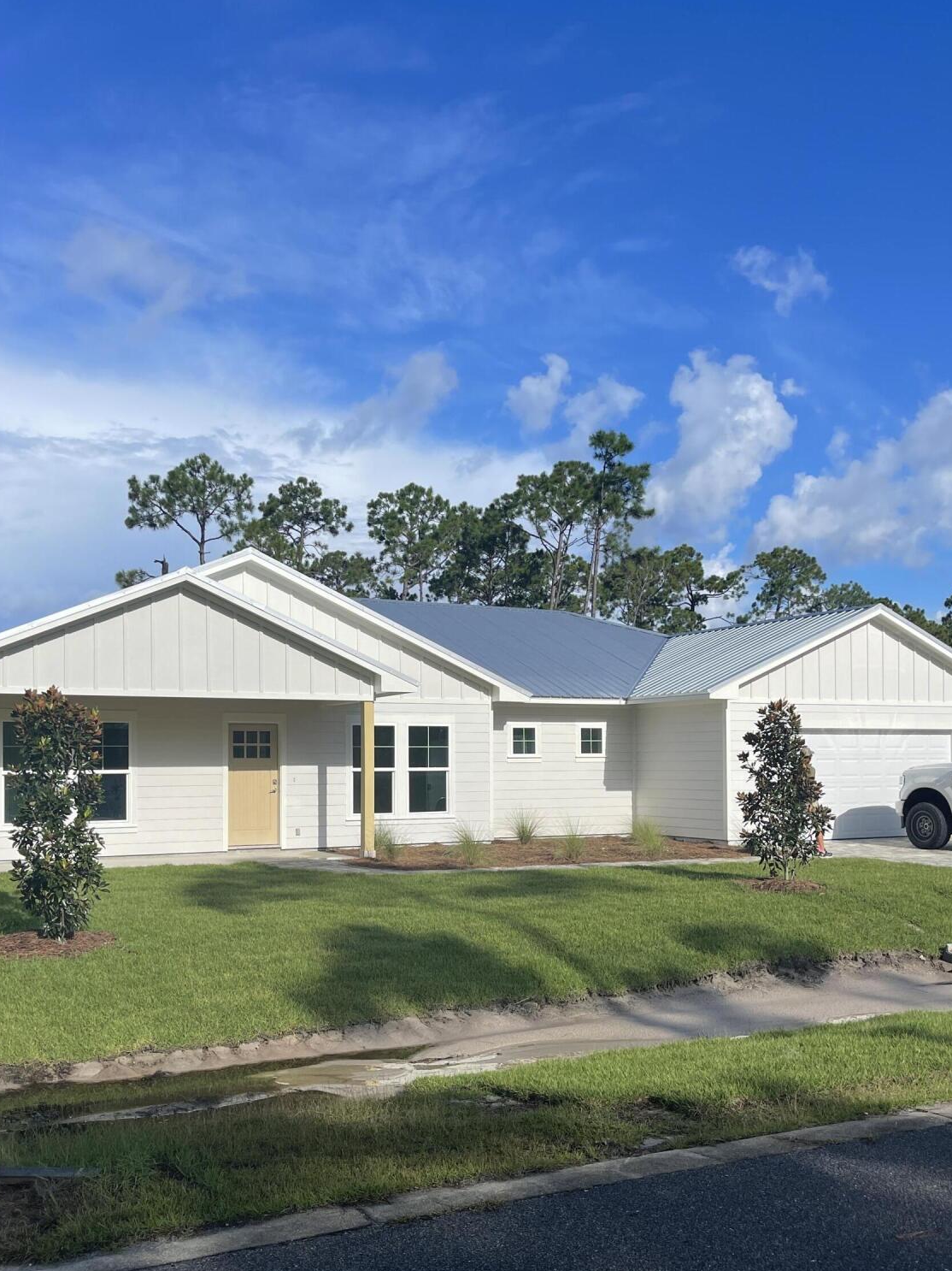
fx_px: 1284
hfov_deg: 40.7
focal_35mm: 35
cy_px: 742
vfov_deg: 52.4
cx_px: 441
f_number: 1.6
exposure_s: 1/4902
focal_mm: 5.1
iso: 32
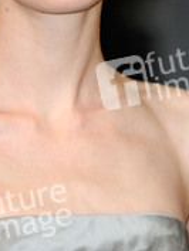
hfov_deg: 2.5
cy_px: 6
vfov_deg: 3.3
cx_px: 40
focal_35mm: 604
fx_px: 4392
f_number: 4
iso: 320
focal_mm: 185
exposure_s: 1/200
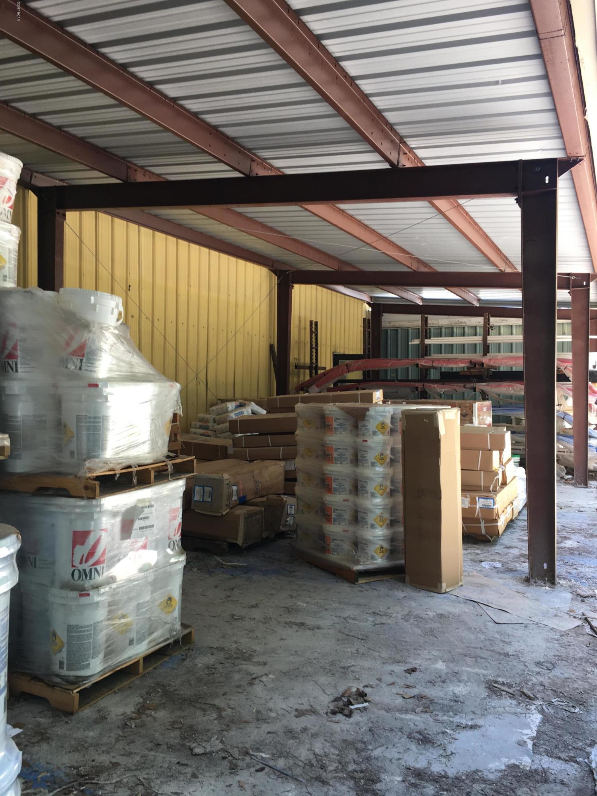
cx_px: 298
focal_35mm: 29
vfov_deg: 61.7
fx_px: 667
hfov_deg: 48.2
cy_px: 398
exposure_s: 1/60
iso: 25
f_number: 2.2
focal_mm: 4.15
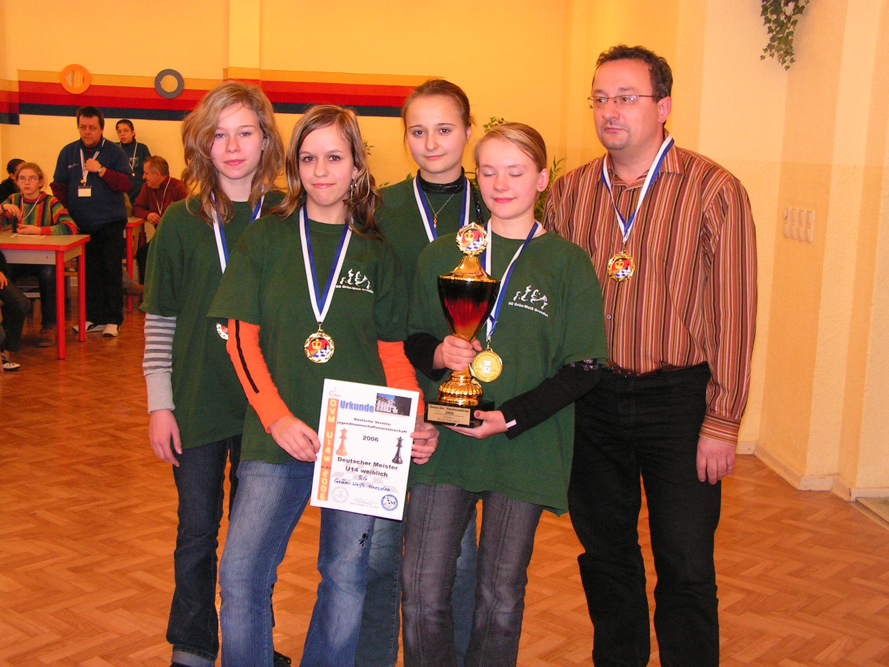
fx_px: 1130
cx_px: 444
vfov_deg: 32.9
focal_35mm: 44
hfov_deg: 42.9
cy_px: 334
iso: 200
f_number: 3.2
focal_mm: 7.4
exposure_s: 1/40
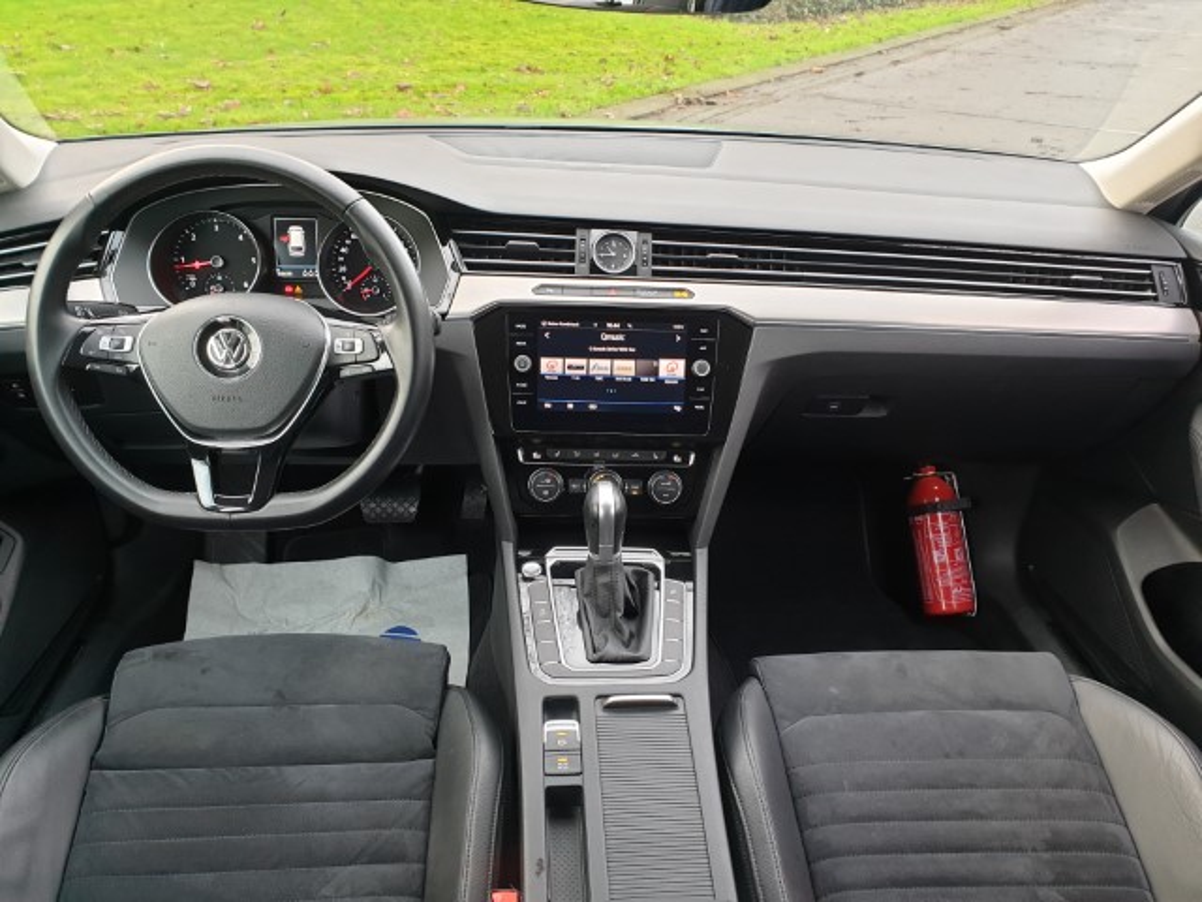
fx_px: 903
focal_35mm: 26
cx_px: 601
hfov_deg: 67.3
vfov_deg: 53.1
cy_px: 451
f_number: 2.4
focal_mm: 4.3
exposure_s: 1/50
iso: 125
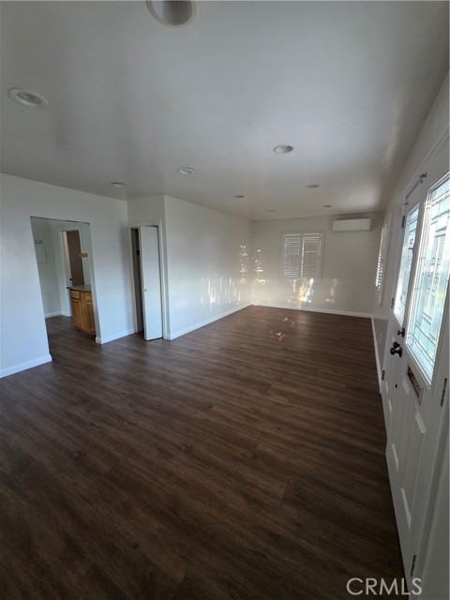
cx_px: 225
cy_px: 300
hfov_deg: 89.9
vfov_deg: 106.2
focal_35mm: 13
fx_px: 225
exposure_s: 1/60
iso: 400
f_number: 1.9
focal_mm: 2.2
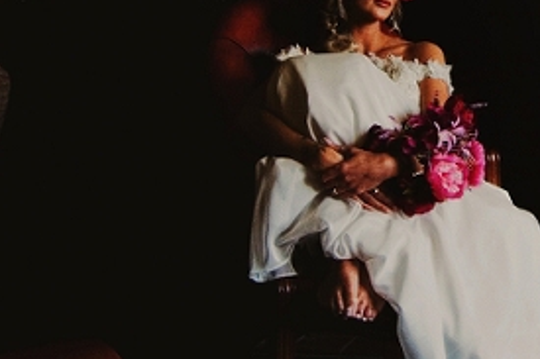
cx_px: 511
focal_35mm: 67
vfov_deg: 19.7
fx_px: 1004
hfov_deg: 28.6
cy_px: 2
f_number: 2.8
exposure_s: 1/160
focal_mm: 16
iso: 250
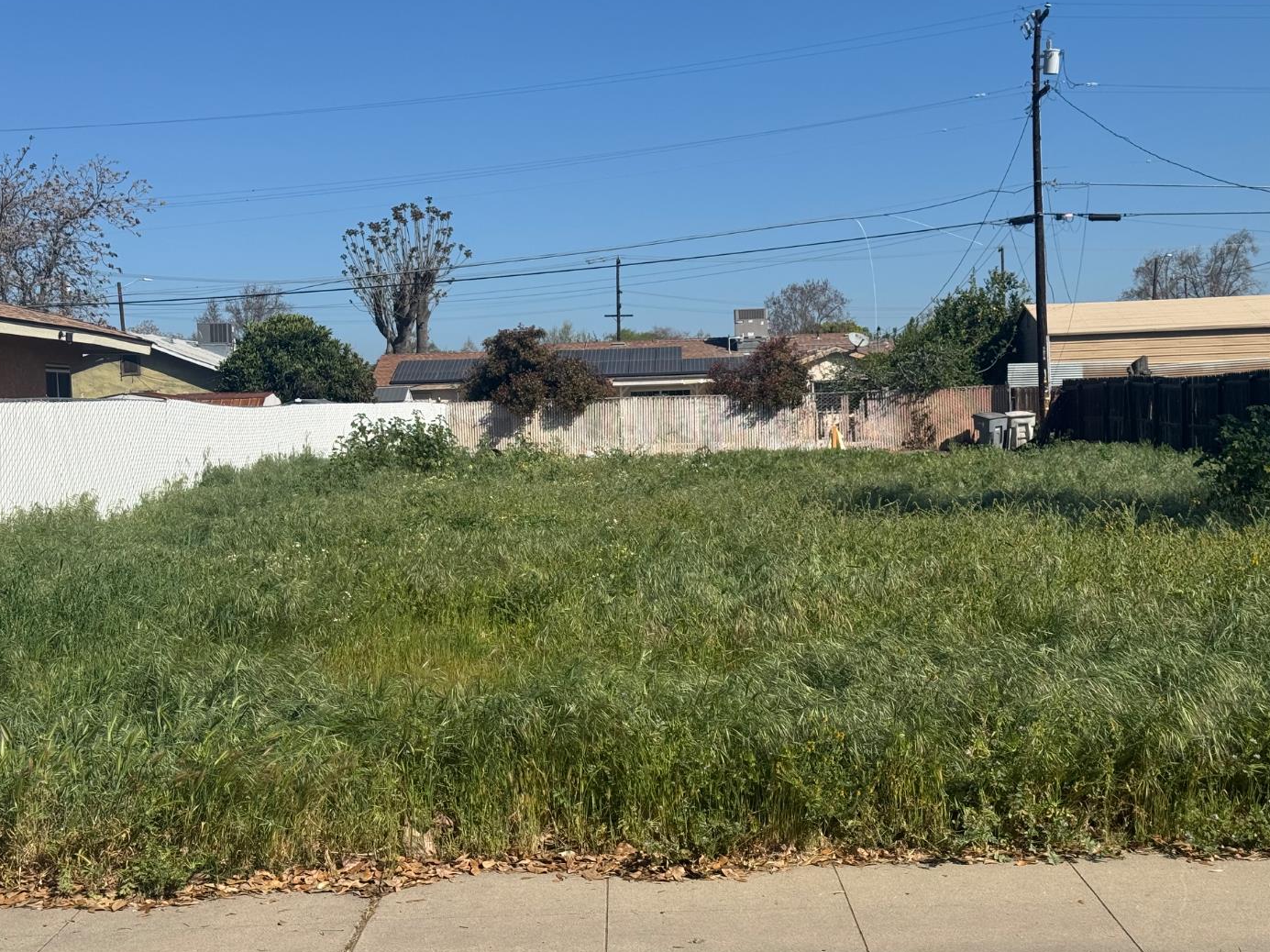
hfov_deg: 36.8
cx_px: 629
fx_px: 1907
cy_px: 504
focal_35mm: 52
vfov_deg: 28.0
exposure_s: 1/5848
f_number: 1.78
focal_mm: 6.76
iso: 64
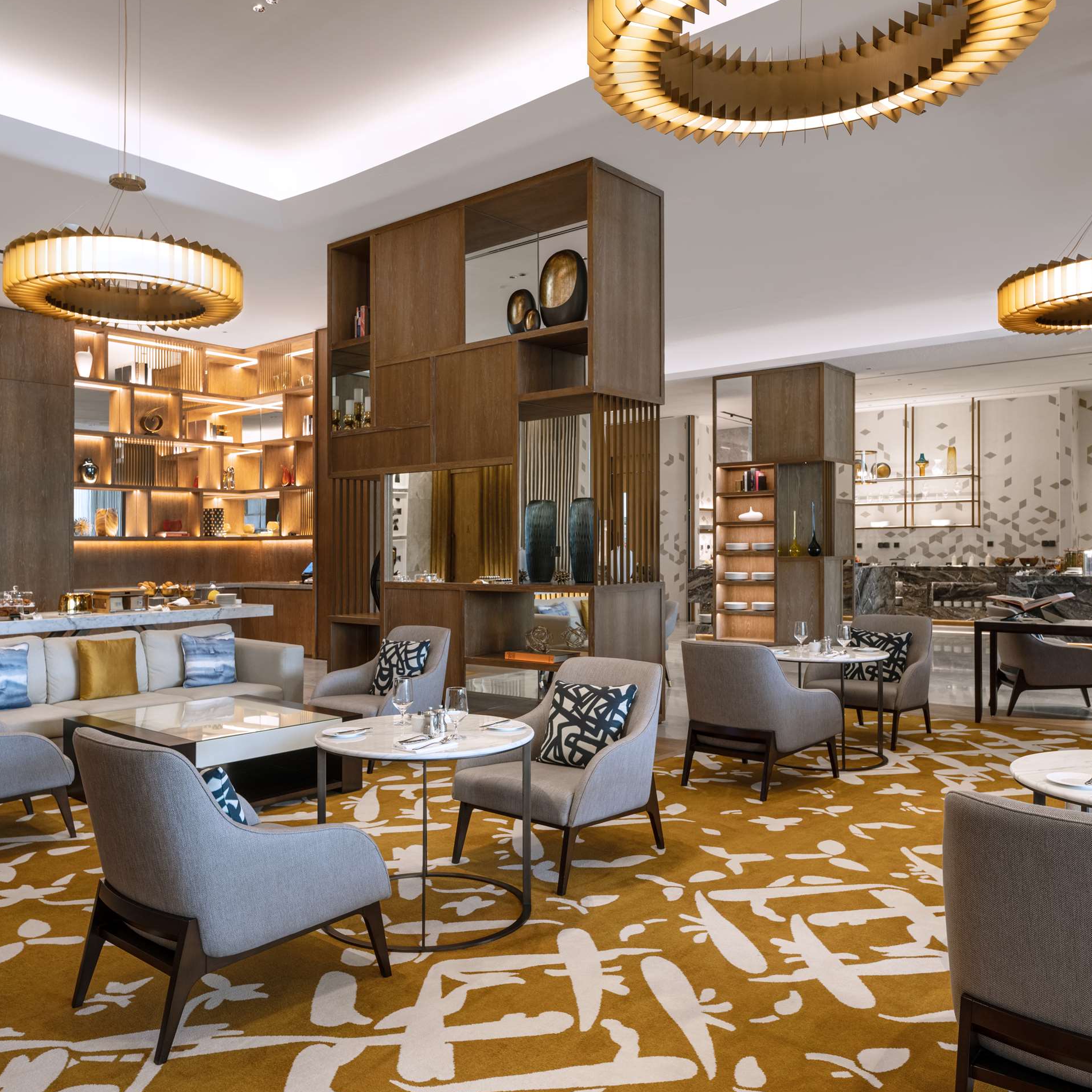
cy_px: 544
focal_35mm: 27
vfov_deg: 59.1
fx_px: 964
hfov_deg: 58.9
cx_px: 485
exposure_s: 1/4
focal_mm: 21
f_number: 7.1
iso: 160
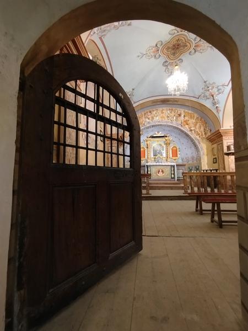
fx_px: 143
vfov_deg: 98.2
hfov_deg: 81.7
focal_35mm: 15
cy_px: 166
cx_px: 124
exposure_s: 1/33
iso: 250
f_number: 2.2
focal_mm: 1.65
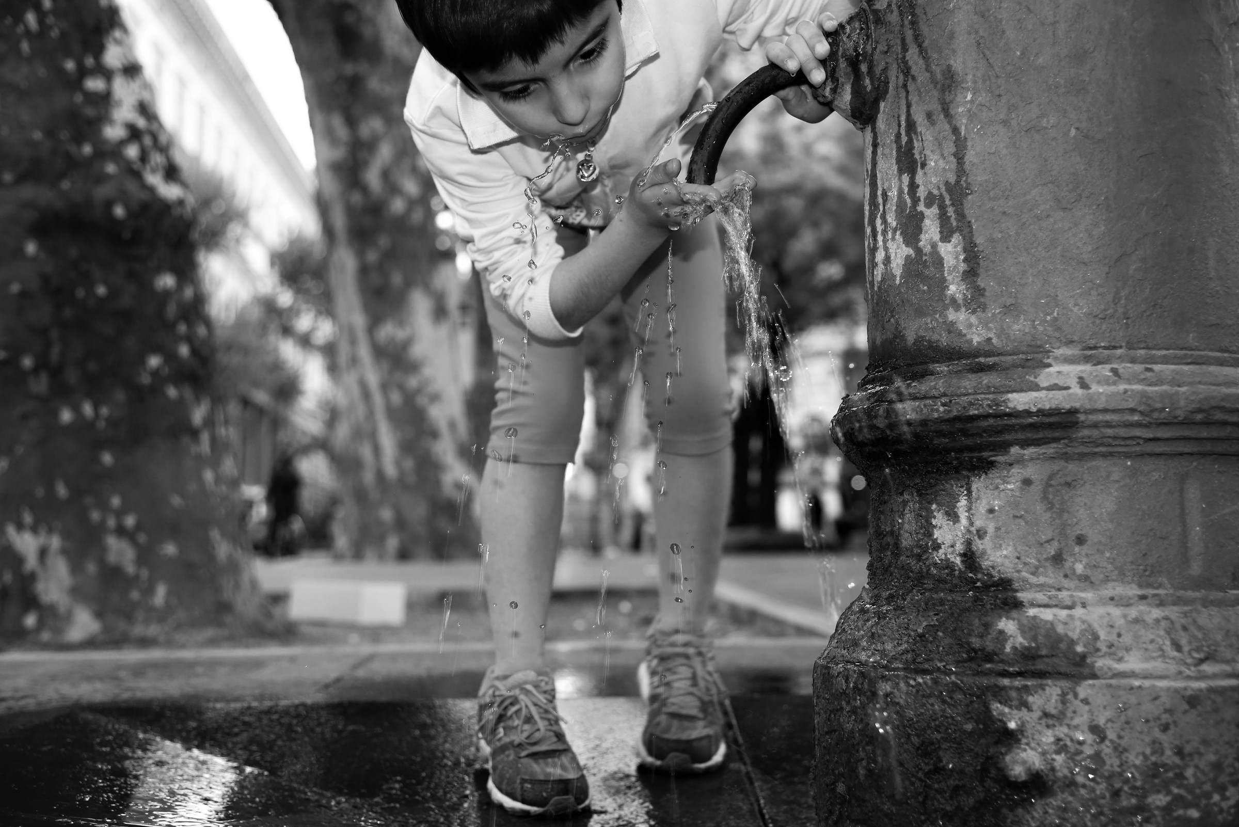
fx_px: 1584
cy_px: 414
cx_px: 620
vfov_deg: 29.3
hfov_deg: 42.7
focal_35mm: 46
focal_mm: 46
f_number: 4
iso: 800
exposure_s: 1/60
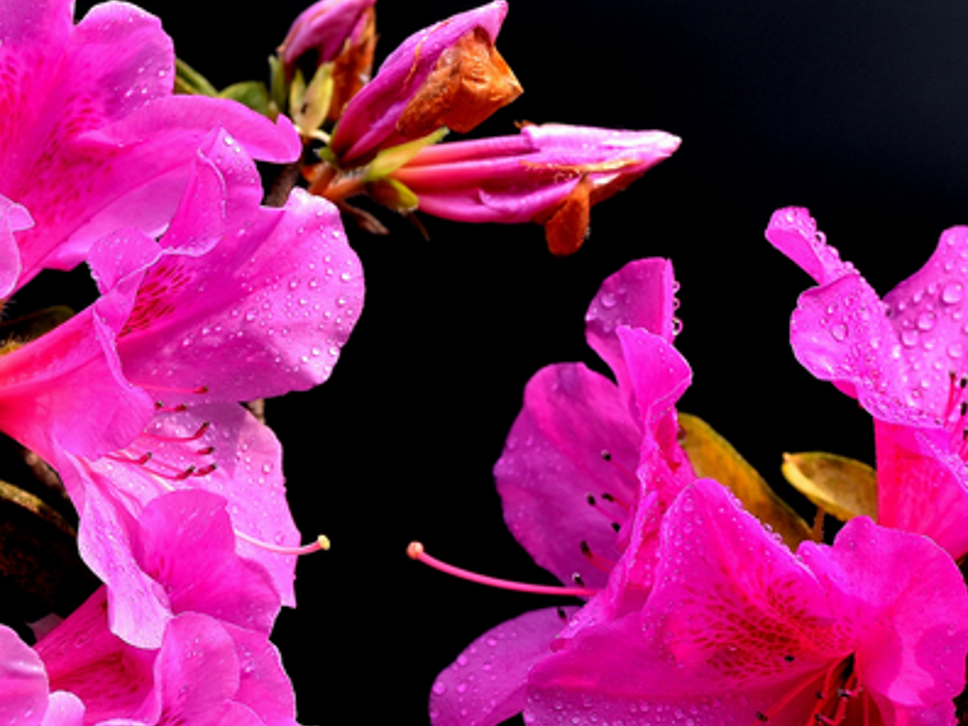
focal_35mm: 327
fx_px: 9144
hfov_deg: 6.1
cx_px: 318
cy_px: 516
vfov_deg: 4.5
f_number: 9
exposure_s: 1/160
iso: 100
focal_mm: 90
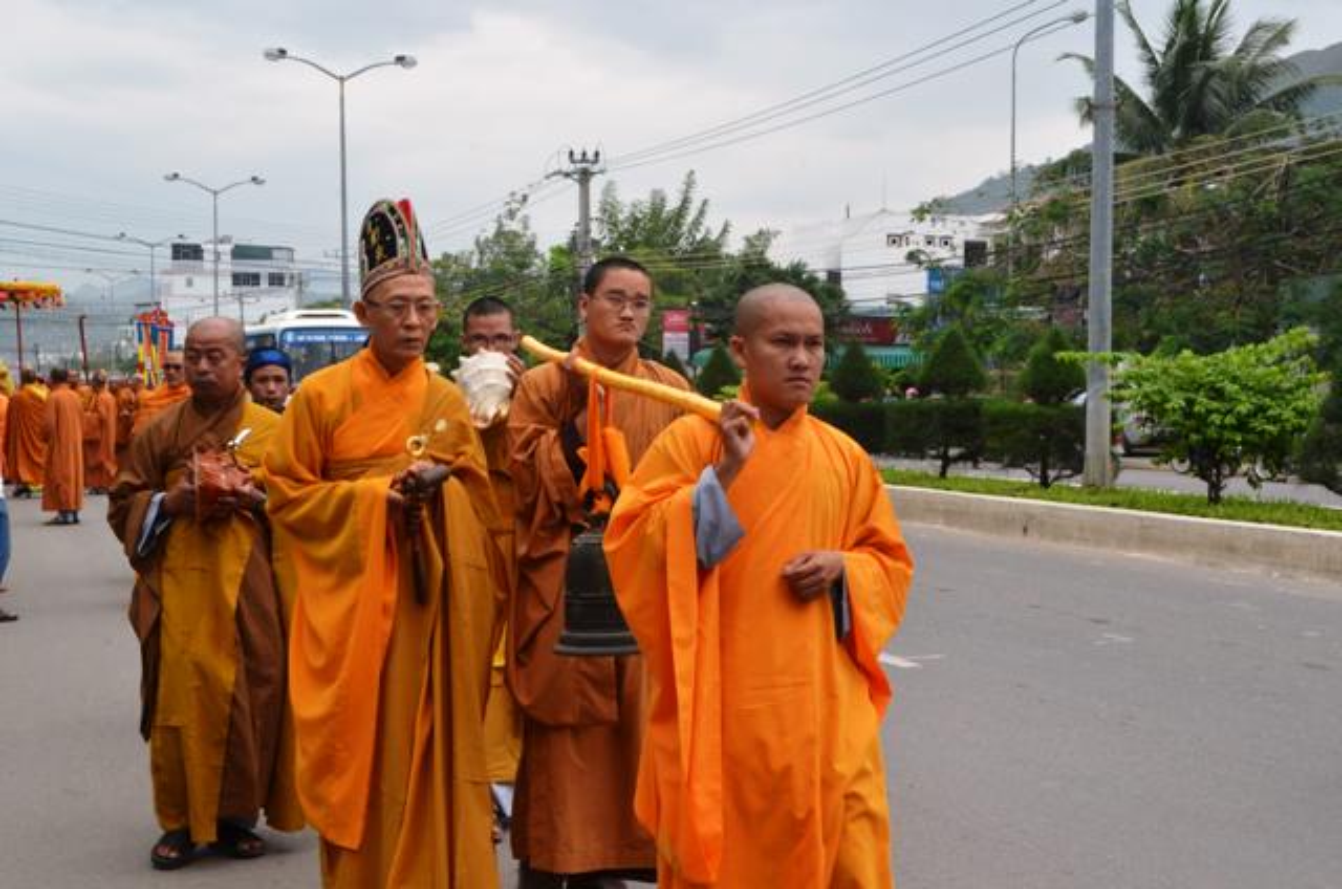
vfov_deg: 28.0
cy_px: 444
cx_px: 671
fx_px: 1786
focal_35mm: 48
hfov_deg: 41.2
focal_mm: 32
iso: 250
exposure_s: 1/60
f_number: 19
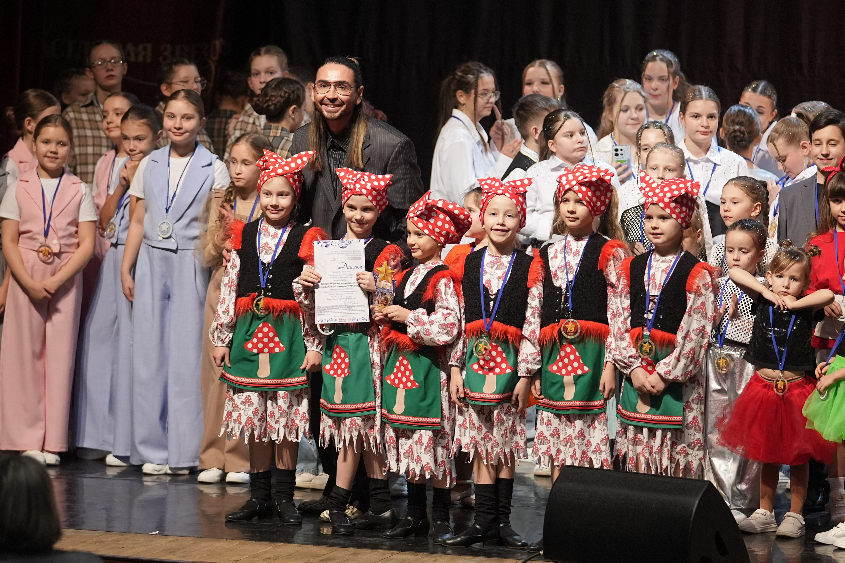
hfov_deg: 10.9
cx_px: 422
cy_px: 282
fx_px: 4436
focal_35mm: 189
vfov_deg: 7.3
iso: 2000
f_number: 2.8
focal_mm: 126
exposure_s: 1/400
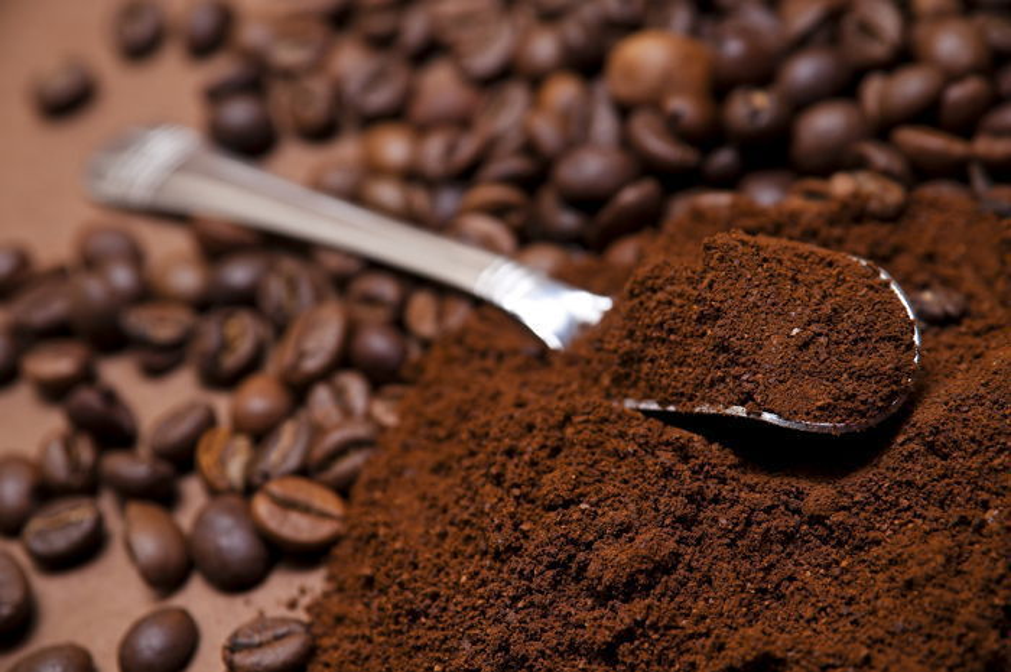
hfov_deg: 19.5
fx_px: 2945
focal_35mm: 105
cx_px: 506
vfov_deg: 13.0
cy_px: 336
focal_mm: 70
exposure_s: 1/100
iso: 100
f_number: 6.3
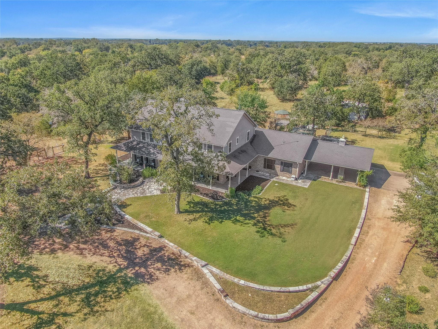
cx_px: 219
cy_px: 164
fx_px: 304
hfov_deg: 71.6
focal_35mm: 24
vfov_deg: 56.8
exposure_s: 1/800
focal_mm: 4.39
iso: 100
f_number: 2.8
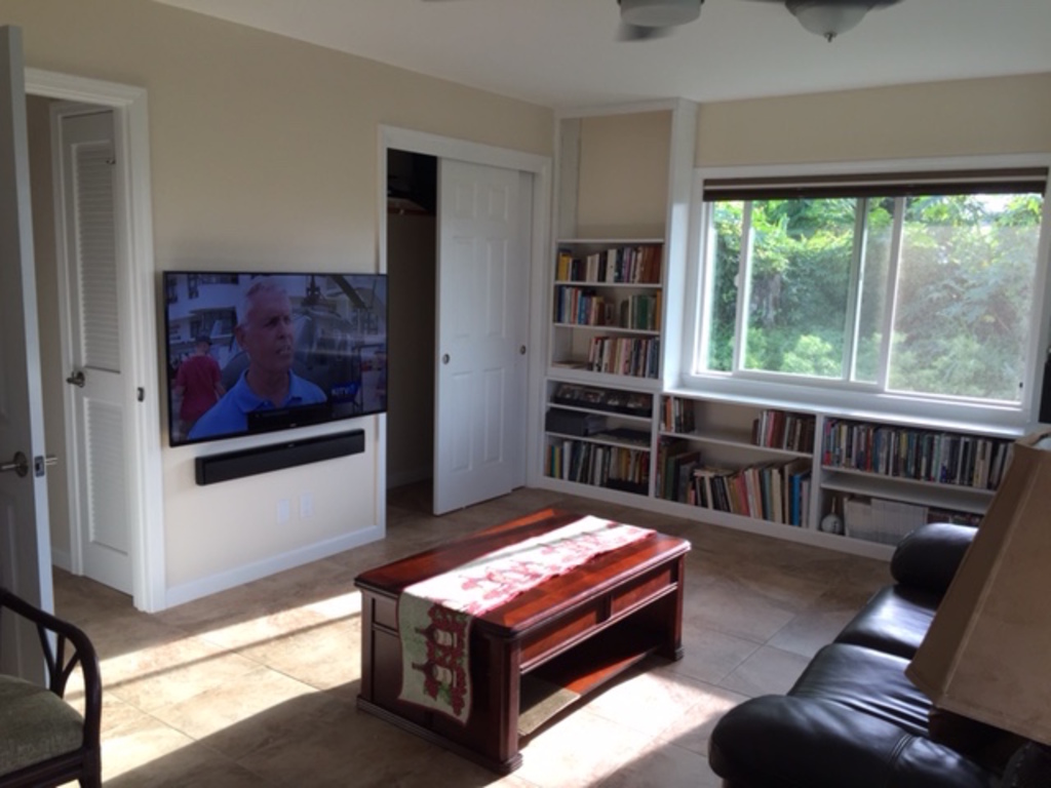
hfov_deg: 61.7
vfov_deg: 48.2
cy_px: 394
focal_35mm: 29
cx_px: 526
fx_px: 880
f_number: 2.2
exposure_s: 1/120
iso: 50
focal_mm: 4.15
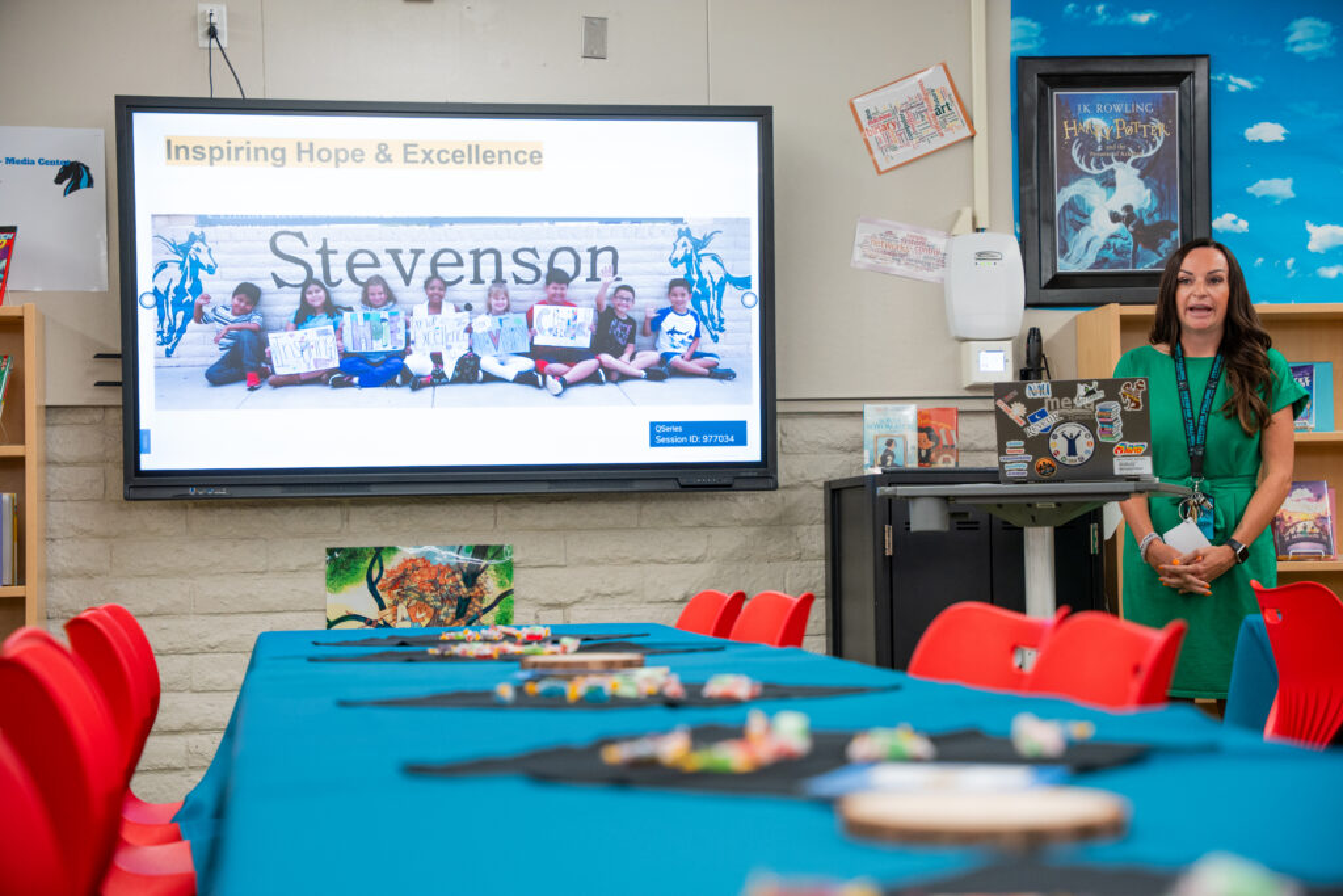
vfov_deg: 19.5
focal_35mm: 70
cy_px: 448
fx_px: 2612
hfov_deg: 28.8
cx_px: 672
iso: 1000
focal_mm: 70
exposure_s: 1/100
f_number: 4
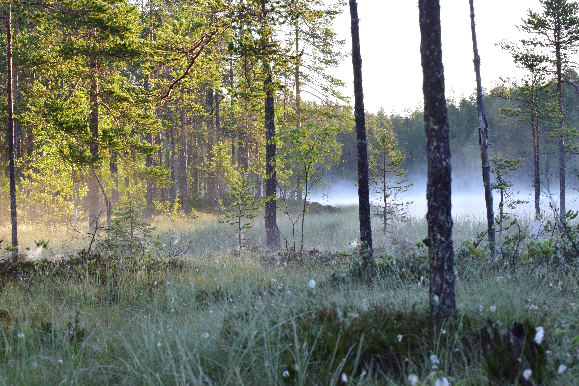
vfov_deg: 13.0
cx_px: 290
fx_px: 1689
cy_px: 193
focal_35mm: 105
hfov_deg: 19.5
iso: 1000
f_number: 11
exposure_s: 1/200
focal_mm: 70
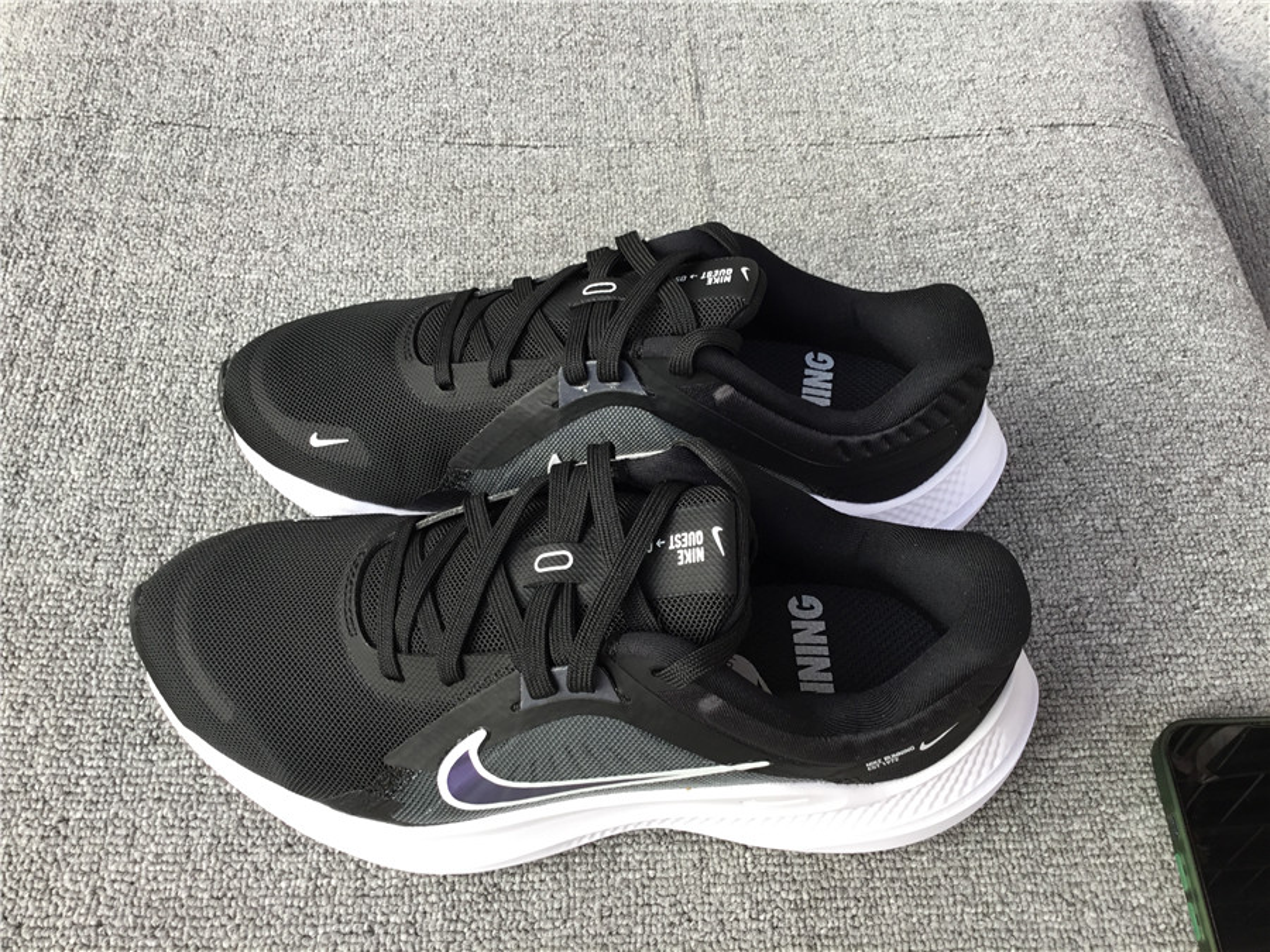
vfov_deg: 45.4
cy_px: 476
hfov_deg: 58.4
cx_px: 635
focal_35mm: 31
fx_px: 1137
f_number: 2.4
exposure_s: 1/100
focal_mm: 3.3
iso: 25
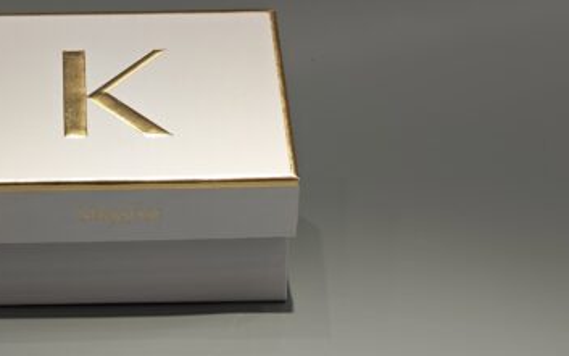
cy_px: 177
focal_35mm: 144
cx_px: 118
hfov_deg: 14.4
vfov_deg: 9.1
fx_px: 2234
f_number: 2
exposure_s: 1/100
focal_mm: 10.1
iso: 100
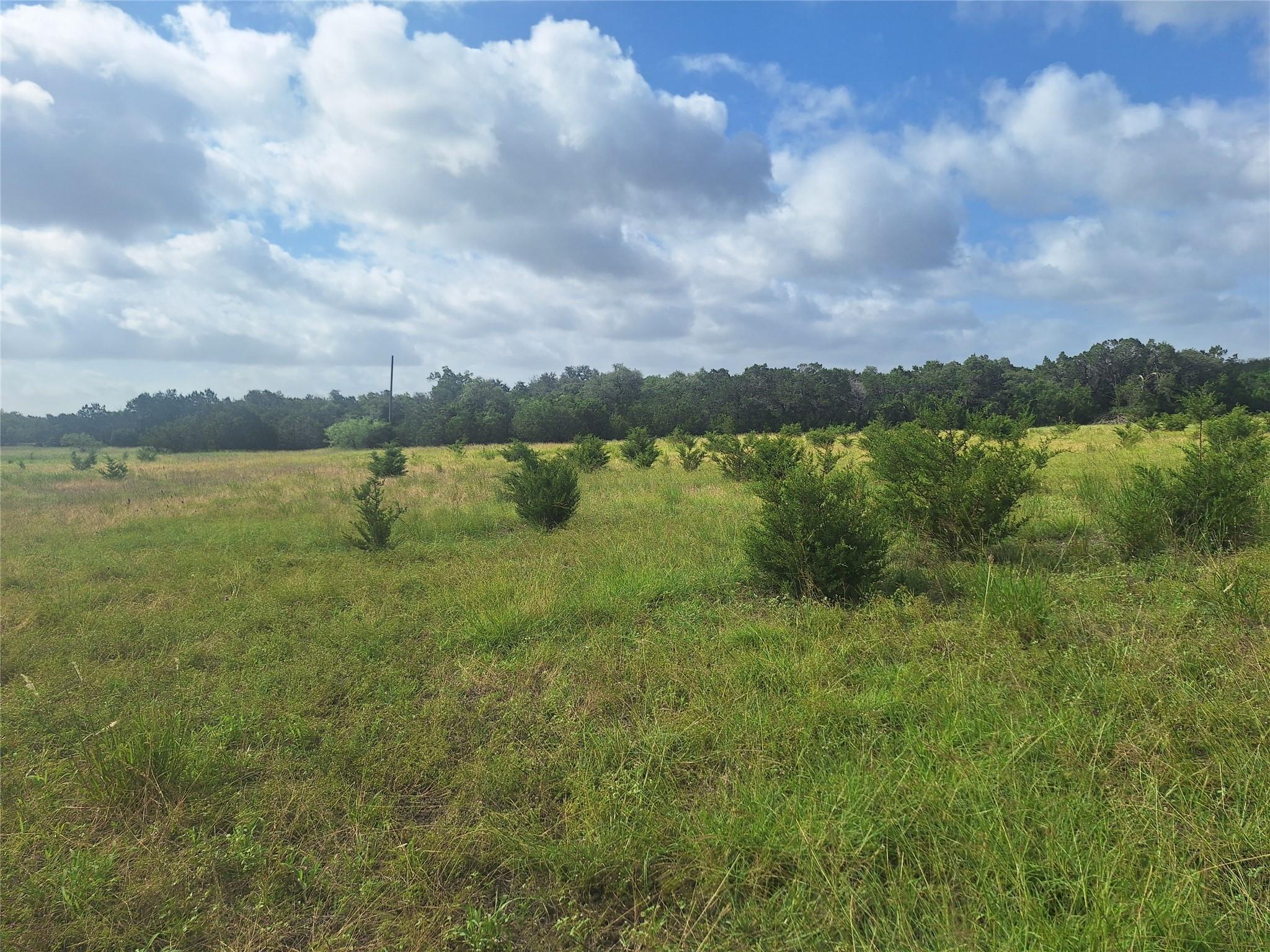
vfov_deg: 58.9
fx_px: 844
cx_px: 635
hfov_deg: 73.9
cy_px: 476
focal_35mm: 23
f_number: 1.8
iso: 40
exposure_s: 1/4425
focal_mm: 5.54
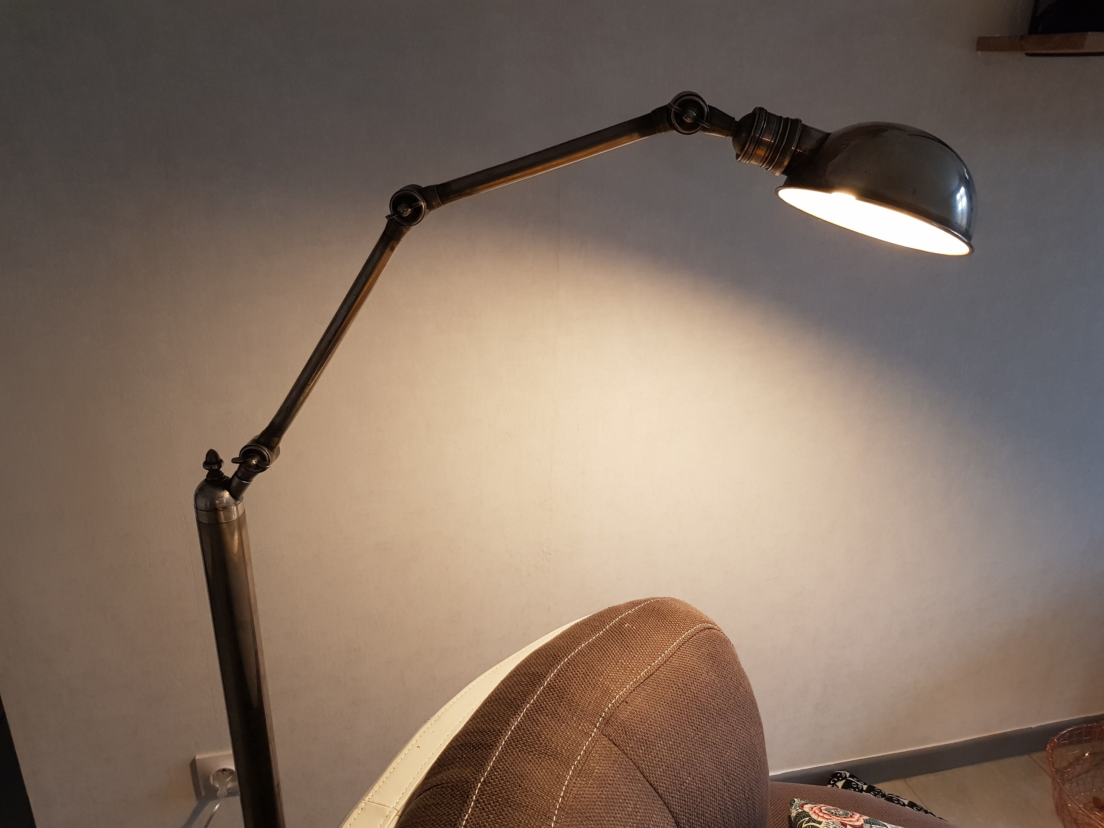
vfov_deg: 53.1
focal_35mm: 26
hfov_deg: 67.3
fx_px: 829
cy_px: 414
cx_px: 552
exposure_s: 1/25
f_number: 1.7
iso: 200
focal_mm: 4.3
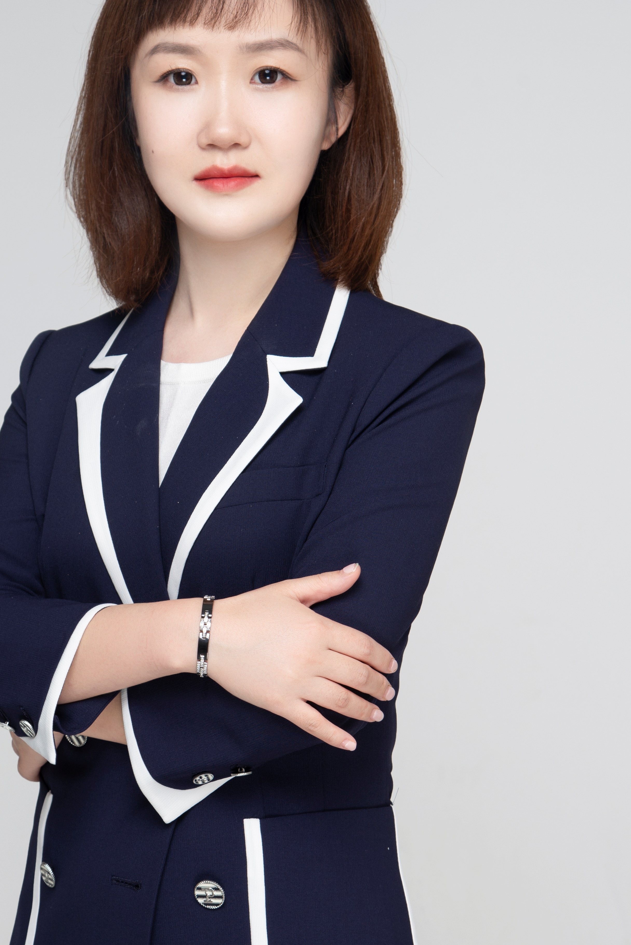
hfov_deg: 11.1
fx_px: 3257
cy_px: 531
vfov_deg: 16.5
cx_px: 218
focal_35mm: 124
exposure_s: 1/100
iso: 125
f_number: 7.1
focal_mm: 75
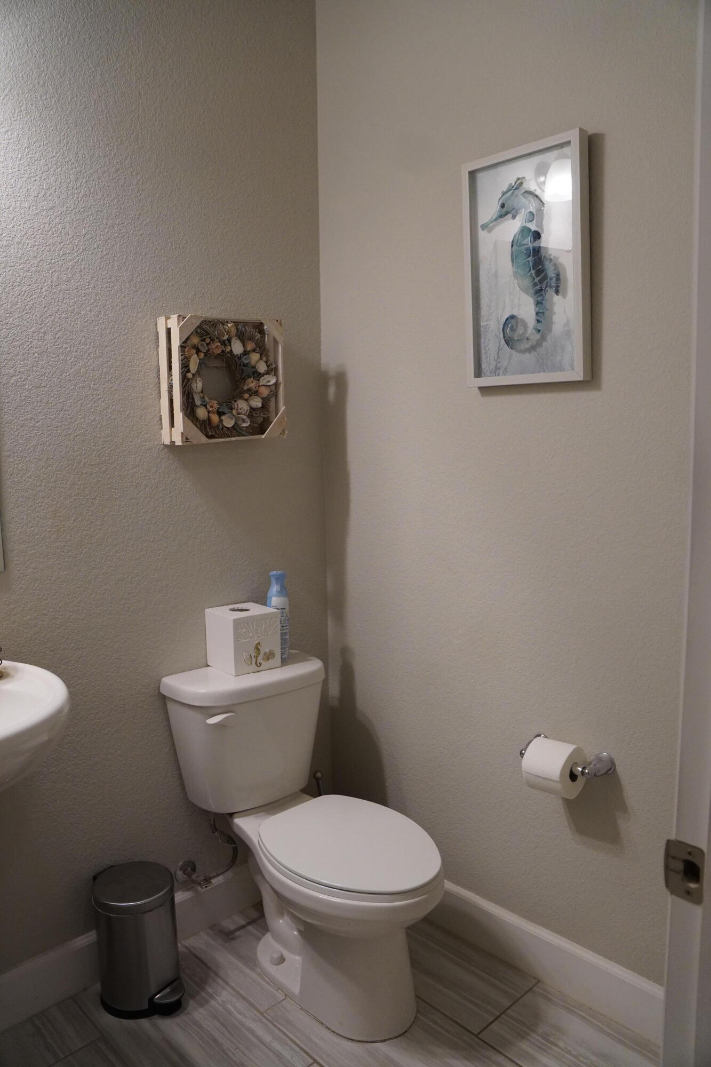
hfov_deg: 50.4
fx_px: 756
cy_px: 534
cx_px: 356
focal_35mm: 26
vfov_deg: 70.4
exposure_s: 1/160
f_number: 4
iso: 1600
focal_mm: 17
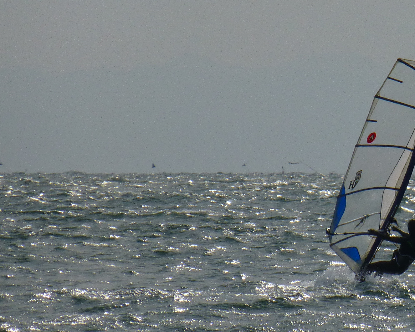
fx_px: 12466
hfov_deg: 1.9
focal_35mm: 1015
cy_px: 157
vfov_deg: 1.5
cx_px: 384
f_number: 6.4
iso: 100
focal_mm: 86
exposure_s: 1/1600
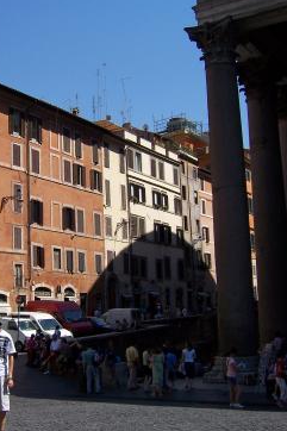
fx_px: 634
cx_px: 77
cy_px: 223
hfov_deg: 25.2
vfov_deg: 37.5
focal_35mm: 53
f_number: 4.8
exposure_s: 1/500
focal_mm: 6
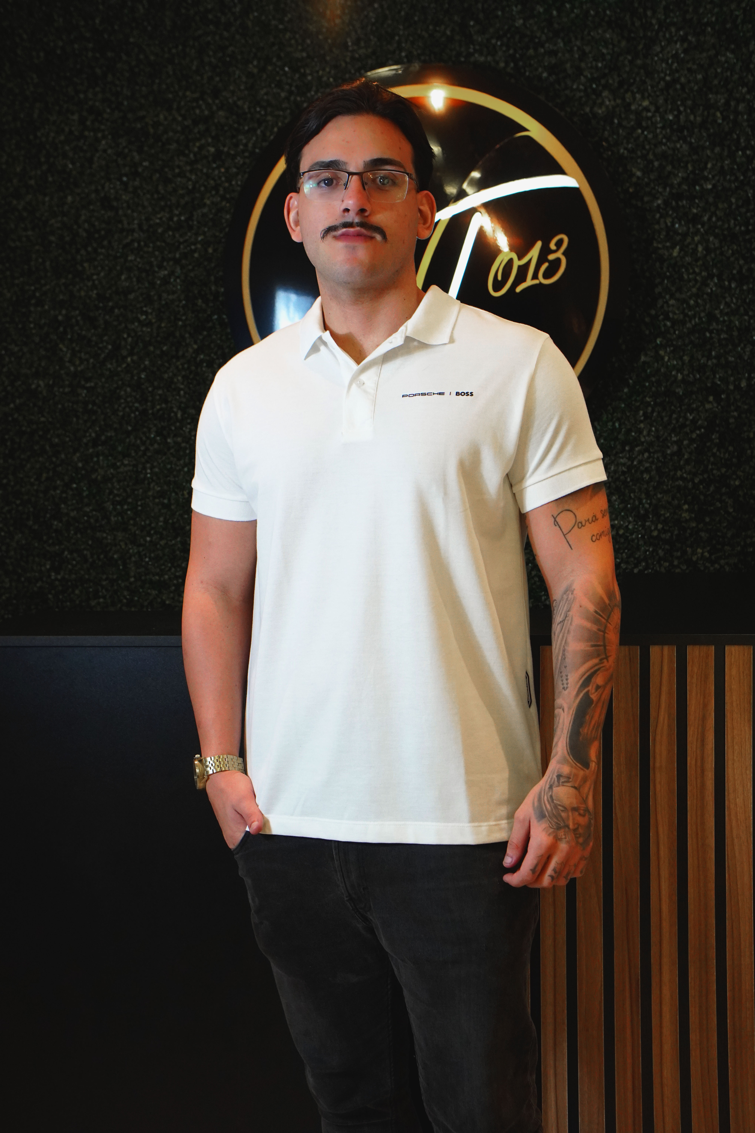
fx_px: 1557
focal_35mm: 50
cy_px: 566
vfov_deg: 40.0
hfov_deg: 27.3
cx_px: 378
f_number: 4
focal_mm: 33
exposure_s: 1/160
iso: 2000
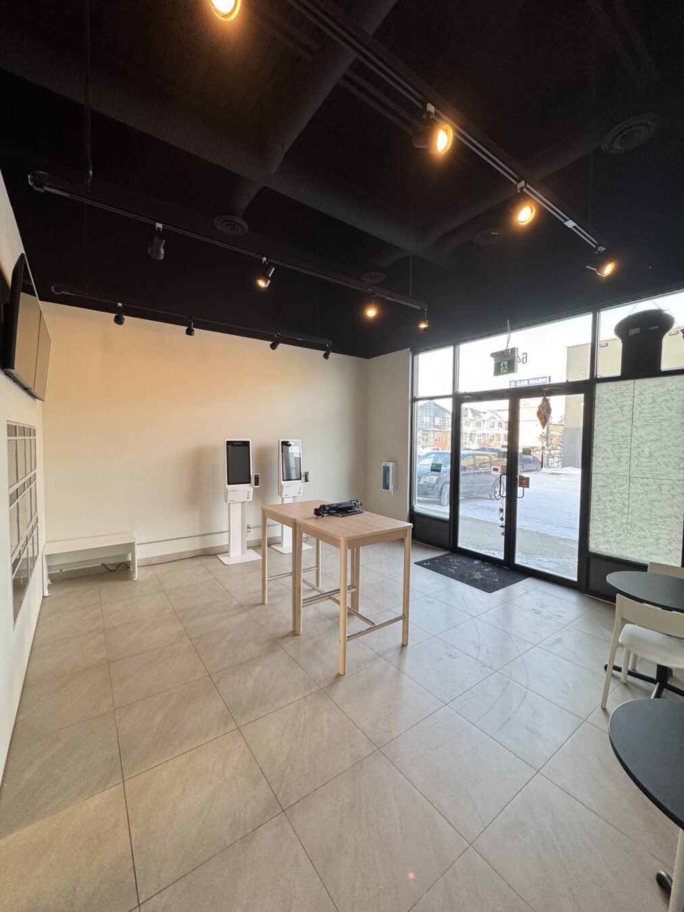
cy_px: 456
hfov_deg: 85.7
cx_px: 342
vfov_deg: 102.1
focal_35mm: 14
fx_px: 369
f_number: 2.2
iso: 125
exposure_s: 1/120
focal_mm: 2.22
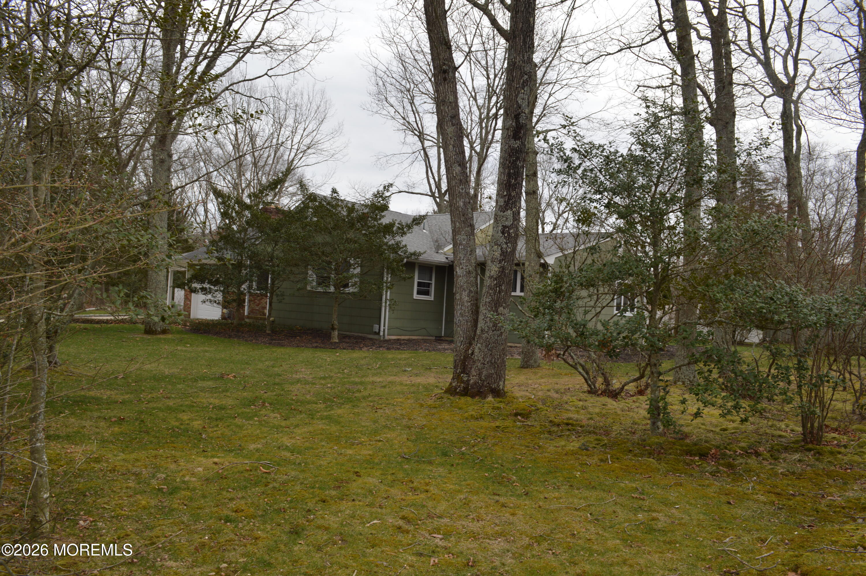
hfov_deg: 67.4
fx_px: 649
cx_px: 433
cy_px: 288
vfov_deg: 47.8
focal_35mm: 27
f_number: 7.1
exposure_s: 1/200
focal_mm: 18
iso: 100
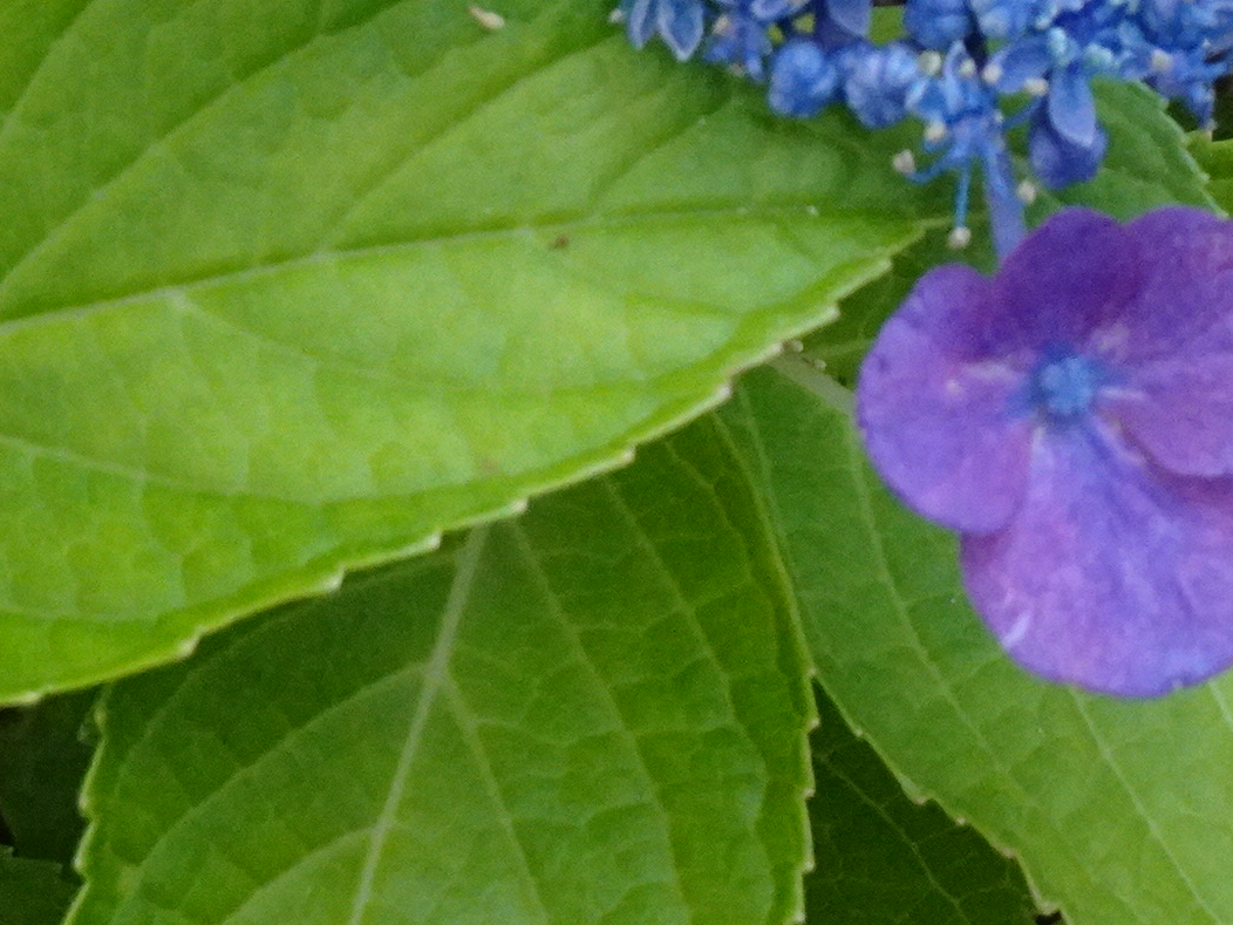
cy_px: -98
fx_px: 12467
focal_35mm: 350
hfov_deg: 5.7
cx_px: 1183
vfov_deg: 4.2
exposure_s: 1/60
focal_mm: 22.53
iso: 800
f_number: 5.6
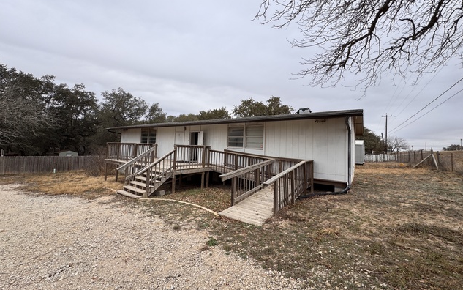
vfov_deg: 74.8
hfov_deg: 101.4
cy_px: 136
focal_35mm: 15
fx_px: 189
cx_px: 233
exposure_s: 1/831
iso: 40
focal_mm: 2.22
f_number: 2.2
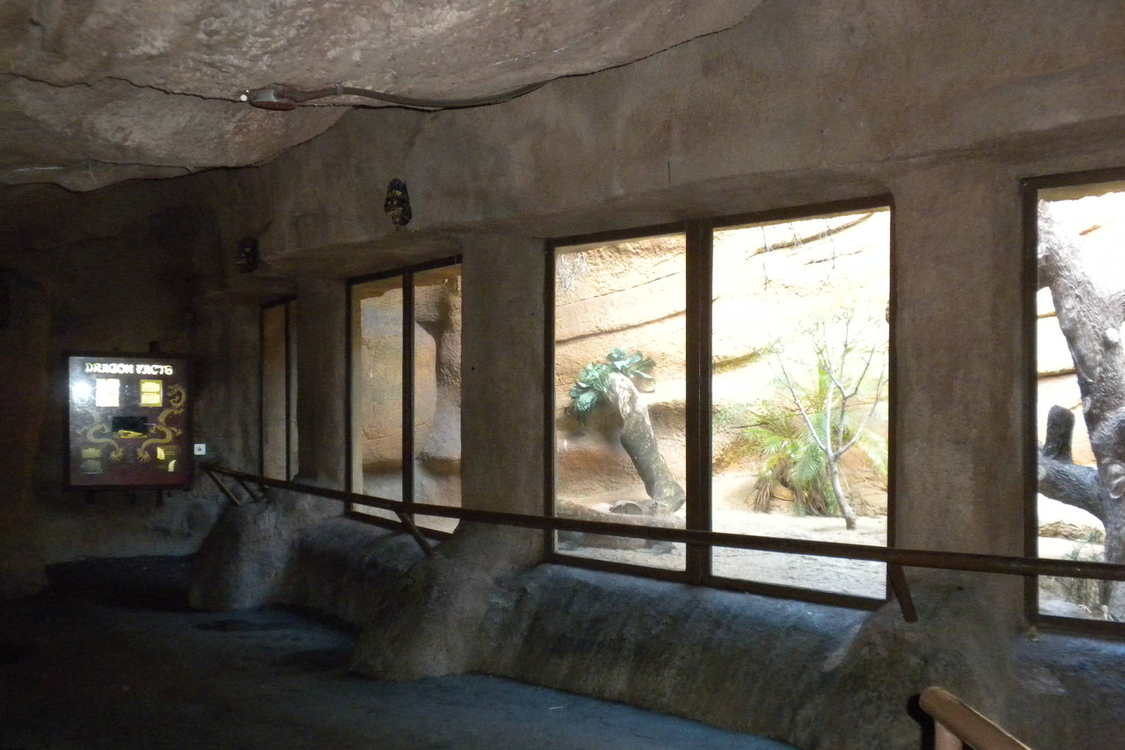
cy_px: 421
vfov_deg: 34.2
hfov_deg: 49.5
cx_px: 568
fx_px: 1219
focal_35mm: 39
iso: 505
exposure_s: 1/30
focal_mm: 6.6
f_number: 3.5
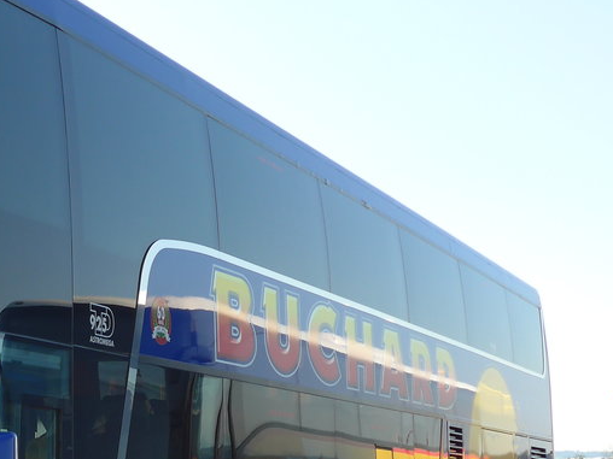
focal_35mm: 85
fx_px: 1505
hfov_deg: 22.2
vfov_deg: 17.2
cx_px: 14
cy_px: 393
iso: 80
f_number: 2.8
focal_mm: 7.5
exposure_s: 1/500
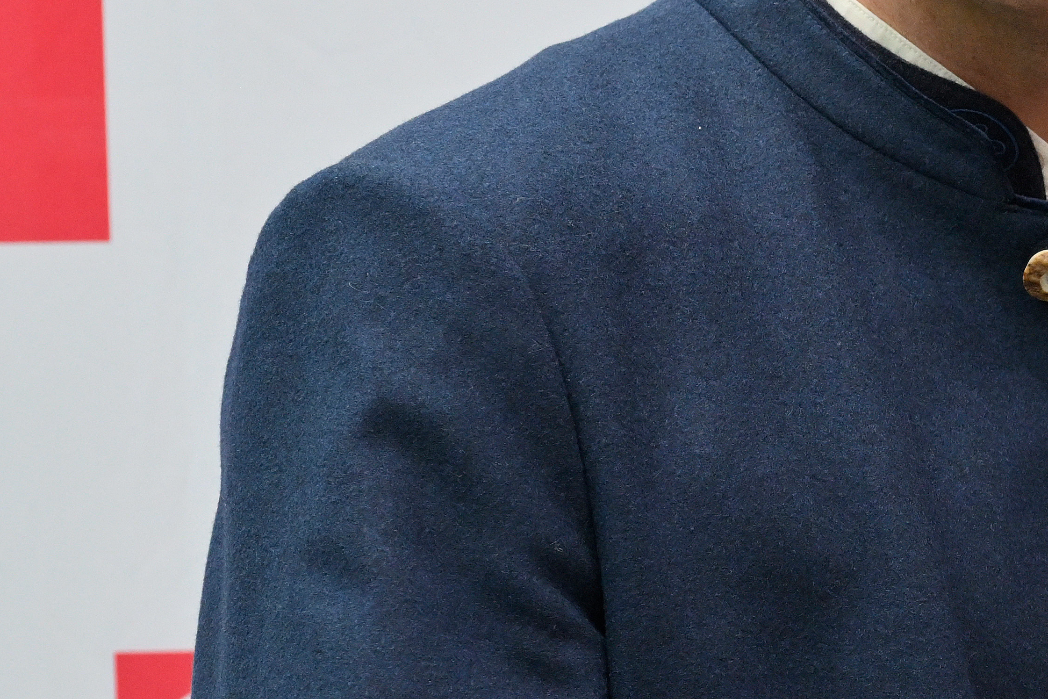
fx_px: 6754
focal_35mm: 232
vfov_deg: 5.9
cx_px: 1472
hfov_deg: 8.7
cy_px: 416
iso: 1250
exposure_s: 1/160
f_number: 4.5
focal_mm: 63
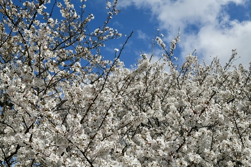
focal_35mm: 50
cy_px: 84
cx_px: 126
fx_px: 349
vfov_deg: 27.0
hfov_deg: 39.6
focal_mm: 50
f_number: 10
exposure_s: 1/400
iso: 100
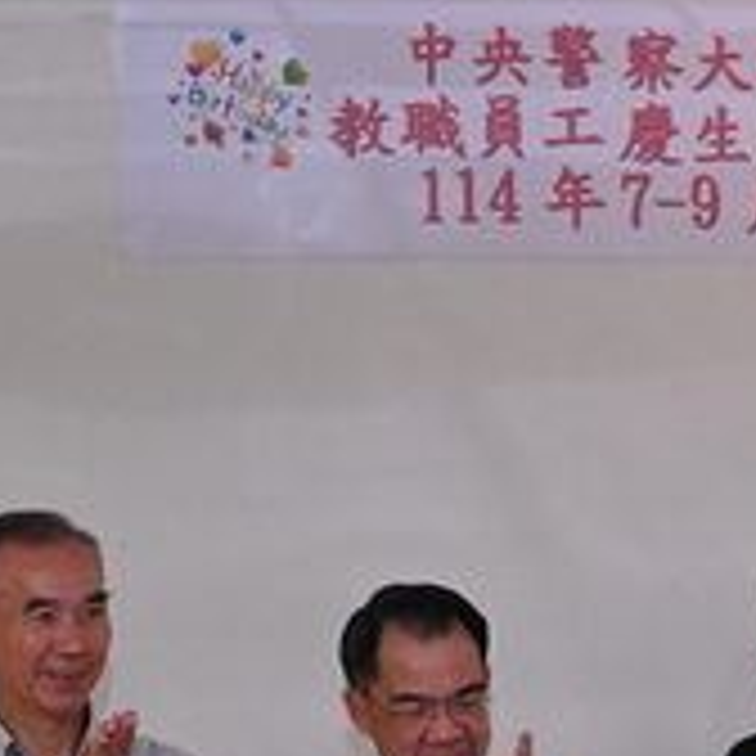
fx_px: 4299
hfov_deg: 10.0
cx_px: 806
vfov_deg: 9.9
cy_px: 862
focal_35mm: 174
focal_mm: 49
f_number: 4
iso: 3200
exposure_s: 1/160
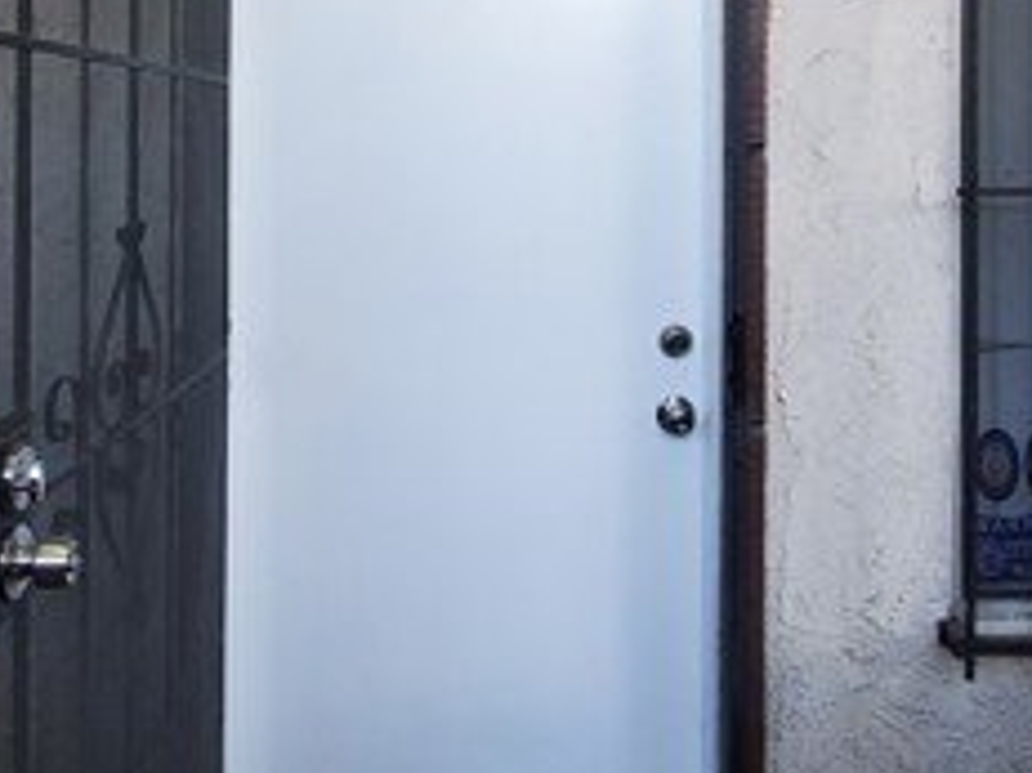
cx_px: 442
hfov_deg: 51.2
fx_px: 1073
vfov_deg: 38.2
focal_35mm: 36
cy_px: 156
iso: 125
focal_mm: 1.8
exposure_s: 1/60
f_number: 2.2
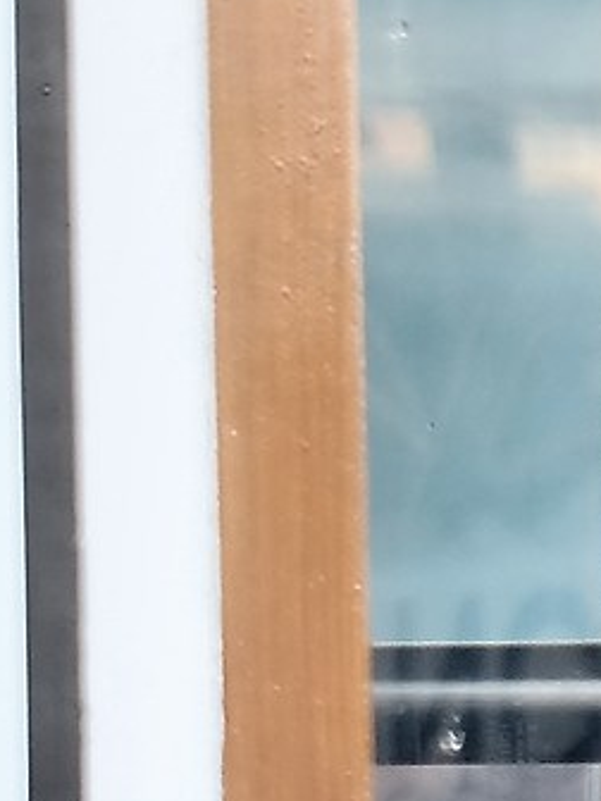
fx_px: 24816
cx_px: -1824
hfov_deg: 1.4
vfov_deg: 1.8
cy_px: 703
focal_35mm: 1072
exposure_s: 1/85
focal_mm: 104.2
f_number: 5.6
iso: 400
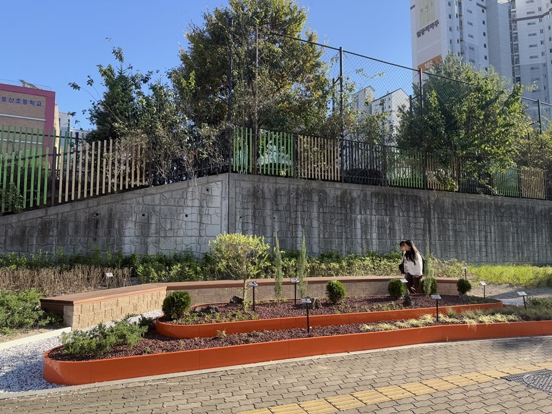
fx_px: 383
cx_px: 276
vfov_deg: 56.8
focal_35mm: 24
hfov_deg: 71.6
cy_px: 207
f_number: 1.78
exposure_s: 1/1553
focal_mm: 6.76
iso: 80
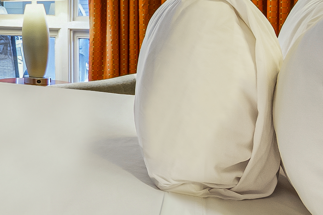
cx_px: -262
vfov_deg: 21.8
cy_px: -2
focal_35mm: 60
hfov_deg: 21.4
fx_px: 538
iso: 400
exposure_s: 1
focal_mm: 10
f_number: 9
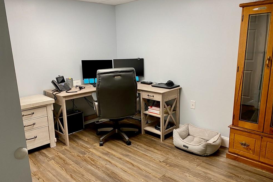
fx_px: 212
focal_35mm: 28
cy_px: 100
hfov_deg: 65.5
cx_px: 134
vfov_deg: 46.3
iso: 100
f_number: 1.8
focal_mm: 4.25
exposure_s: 1/60
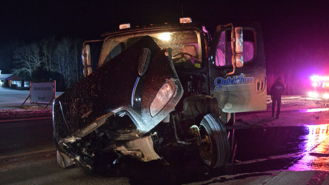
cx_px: 164
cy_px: 99
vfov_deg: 33.7
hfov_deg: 56.6
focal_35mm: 35
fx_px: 305
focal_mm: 22
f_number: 3.8
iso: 6400
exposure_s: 1/25
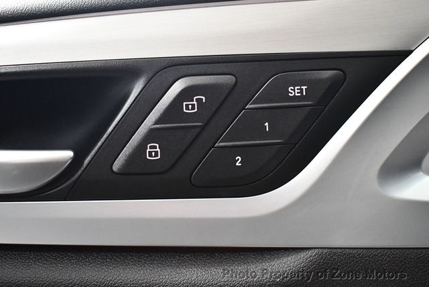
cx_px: 214
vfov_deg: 30.6
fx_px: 525
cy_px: 144
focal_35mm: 44
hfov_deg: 44.5
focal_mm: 22
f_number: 3.8
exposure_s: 1/60
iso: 4500
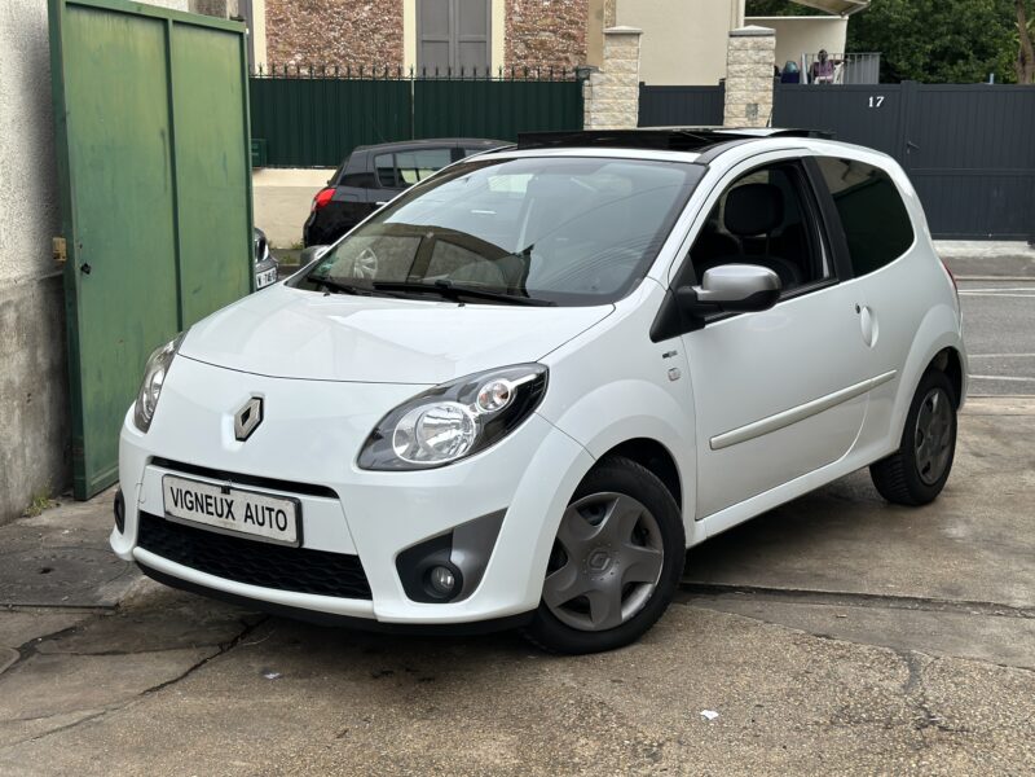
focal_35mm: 48
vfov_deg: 30.3
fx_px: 1435
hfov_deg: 39.7
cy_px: 388
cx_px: 518
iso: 64
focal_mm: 6.86
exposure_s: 1/1475
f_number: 1.78
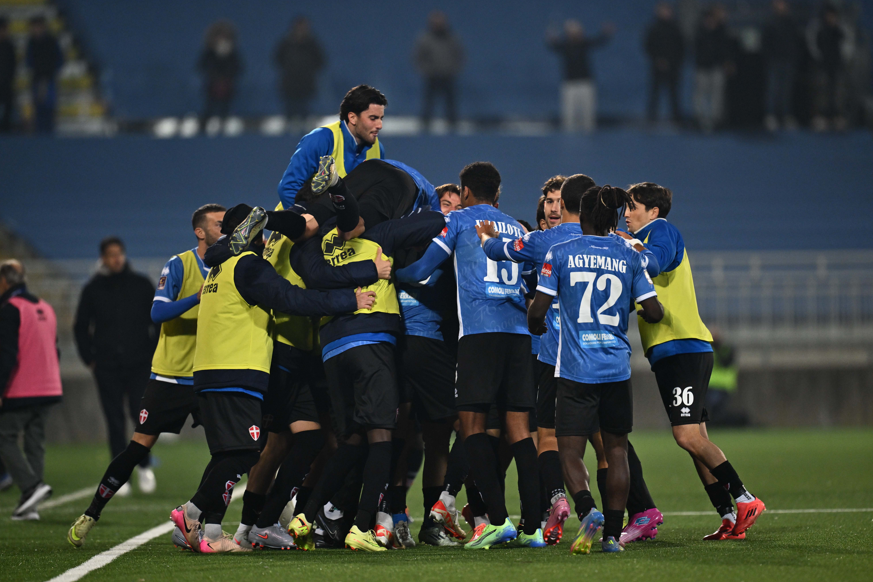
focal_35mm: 420
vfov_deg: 3.3
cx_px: 433
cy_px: 305
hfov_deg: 4.9
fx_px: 10184
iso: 2000
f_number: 3.2
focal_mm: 400
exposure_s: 1/1250
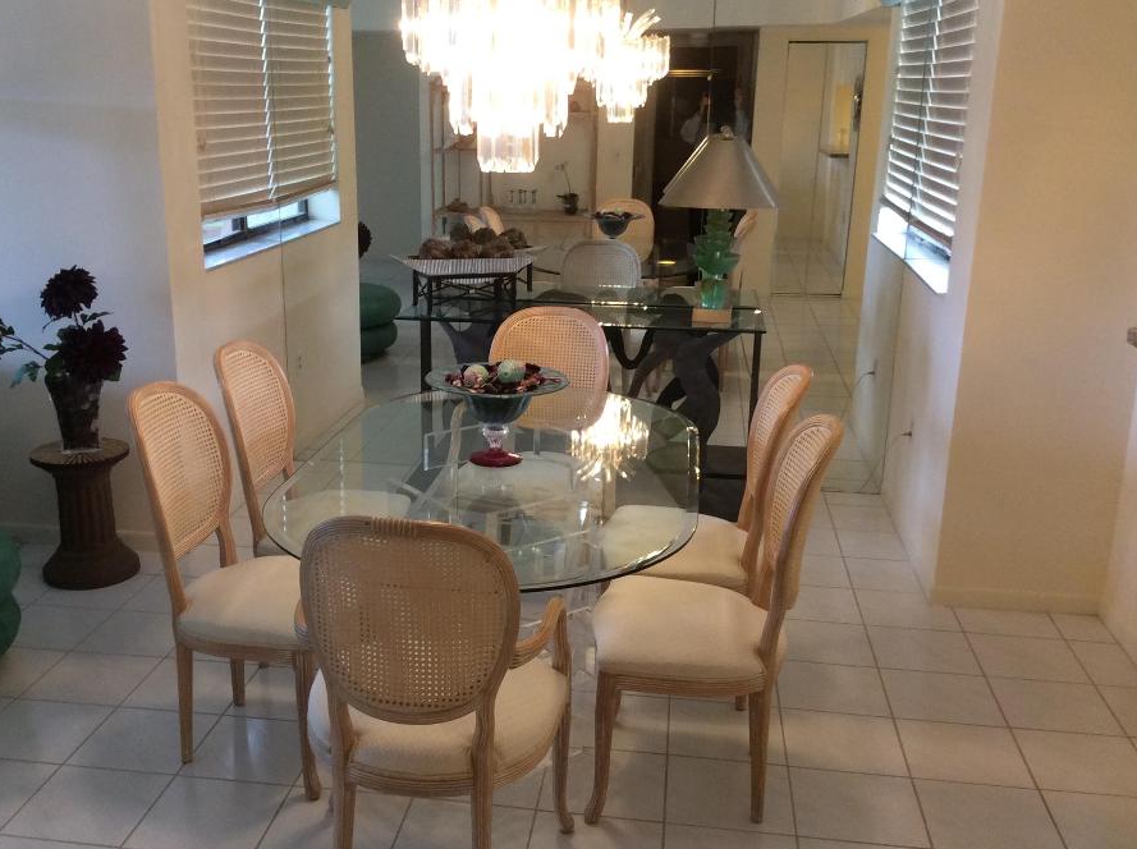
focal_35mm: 37
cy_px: 428
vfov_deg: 38.6
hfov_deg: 50.1
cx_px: 495
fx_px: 1214
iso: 80
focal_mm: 3.3
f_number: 2.4
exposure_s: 1/24
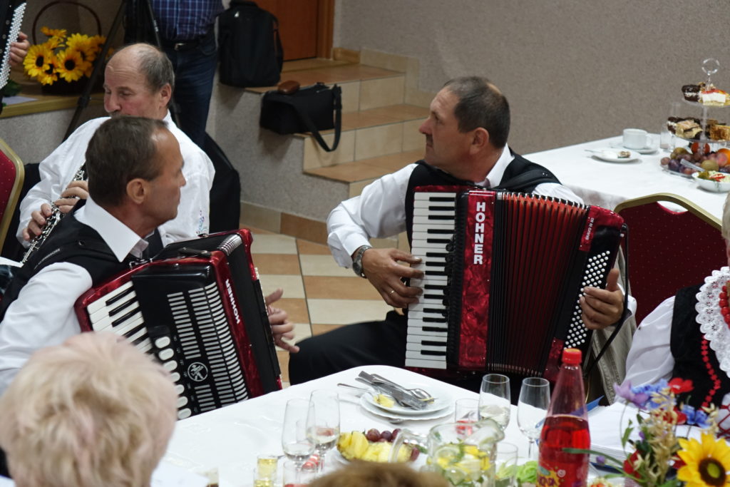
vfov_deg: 15.0
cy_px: 244
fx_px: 1845
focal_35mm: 91
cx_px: 365
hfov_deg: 22.4
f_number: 2.8
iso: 800
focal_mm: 33.41
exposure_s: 1/25
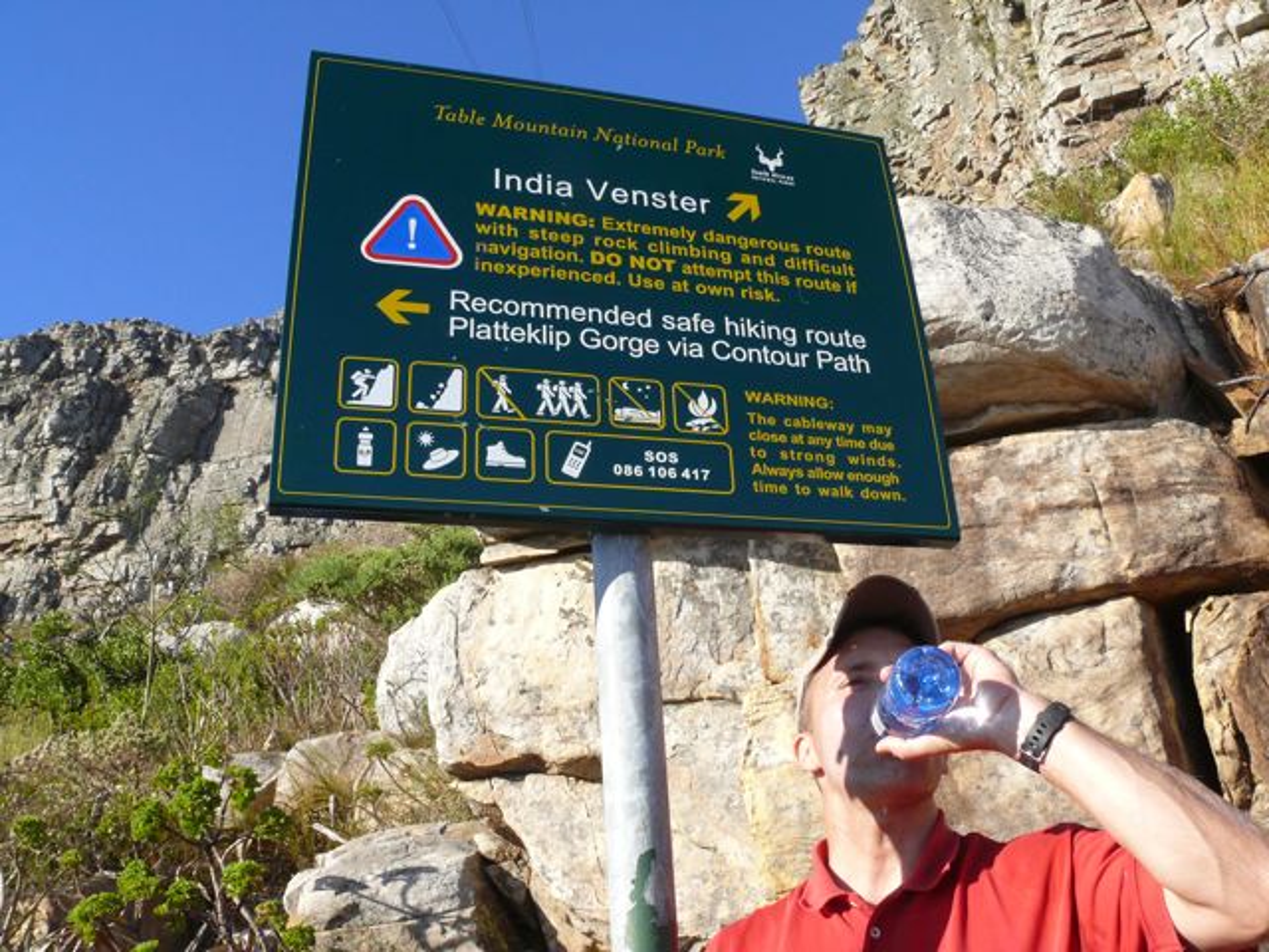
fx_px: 1283
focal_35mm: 35
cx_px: 634
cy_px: 476
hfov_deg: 52.6
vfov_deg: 40.7
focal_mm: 7.4
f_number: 6.3
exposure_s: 1/400
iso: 200
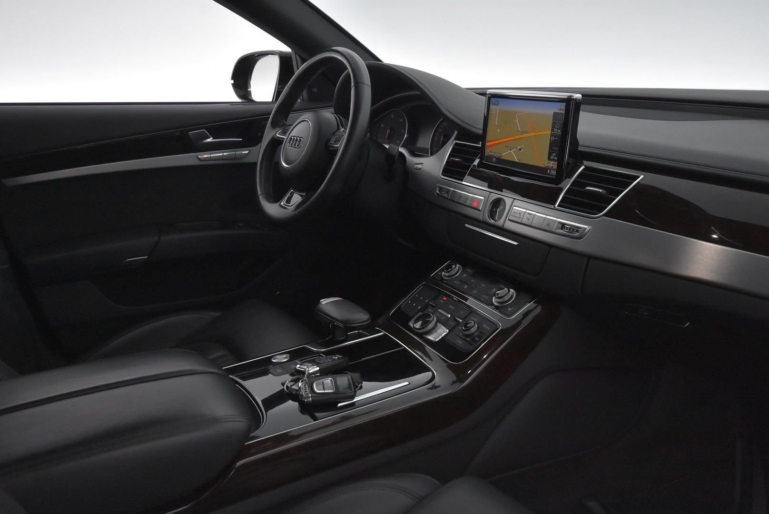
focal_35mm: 30
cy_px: 257
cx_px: 384
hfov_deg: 61.9
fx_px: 641
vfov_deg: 43.7
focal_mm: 20
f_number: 5.6
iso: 4000
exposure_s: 1/60
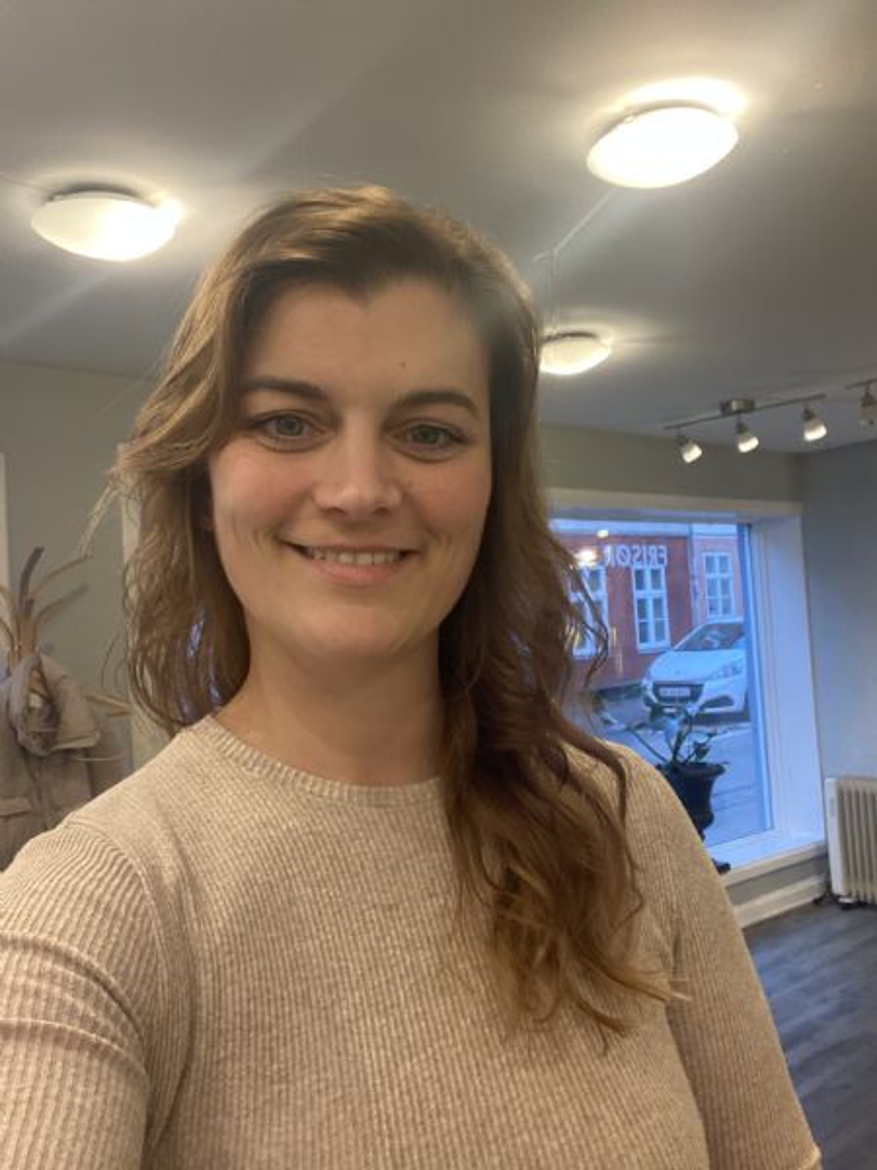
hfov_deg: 46.8
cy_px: 585
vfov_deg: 60.0
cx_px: 438
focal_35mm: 30
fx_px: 1013
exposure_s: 1/50
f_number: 2.2
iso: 160
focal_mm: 2.71
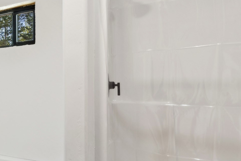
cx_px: -25
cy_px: 91
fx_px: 228
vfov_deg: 38.8
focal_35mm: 34
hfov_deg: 43.1
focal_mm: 10
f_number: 6.3
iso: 100
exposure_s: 1/6
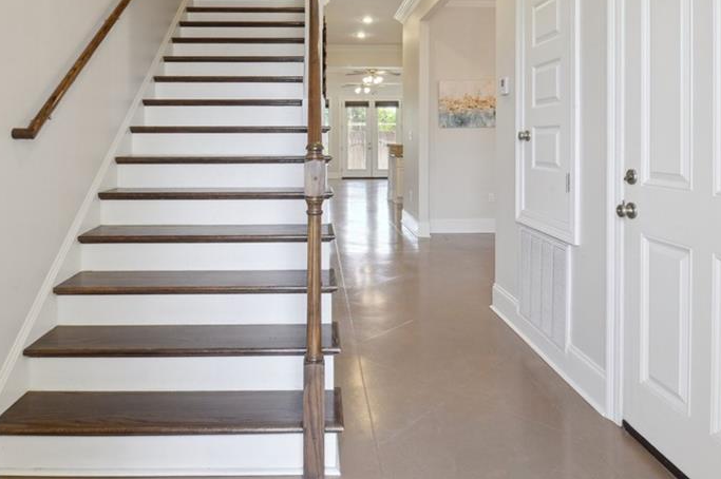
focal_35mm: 27
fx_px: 540
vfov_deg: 46.4
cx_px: 328
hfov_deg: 67.3
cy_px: 130
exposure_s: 1/20
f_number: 11
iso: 500
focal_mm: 18
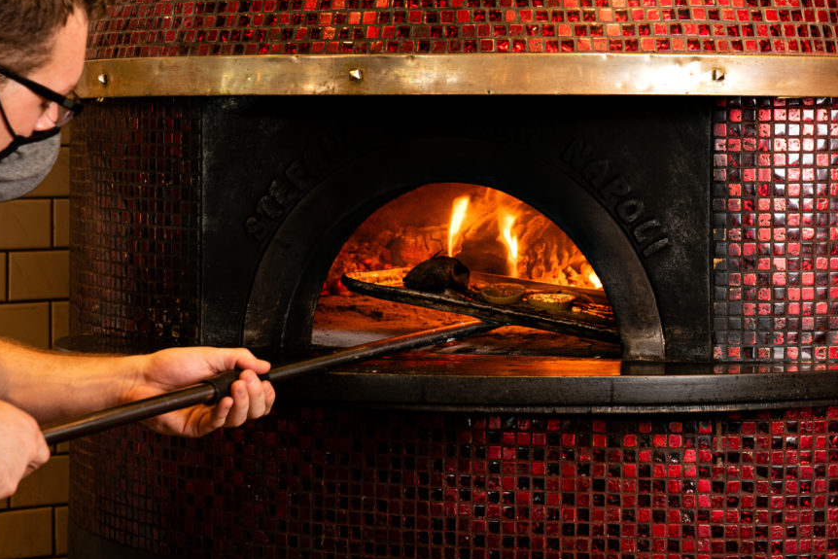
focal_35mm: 117
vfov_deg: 11.7
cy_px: 190
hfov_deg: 17.5
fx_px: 2724
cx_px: 441
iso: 400
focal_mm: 70
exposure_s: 1/8
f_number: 6.3
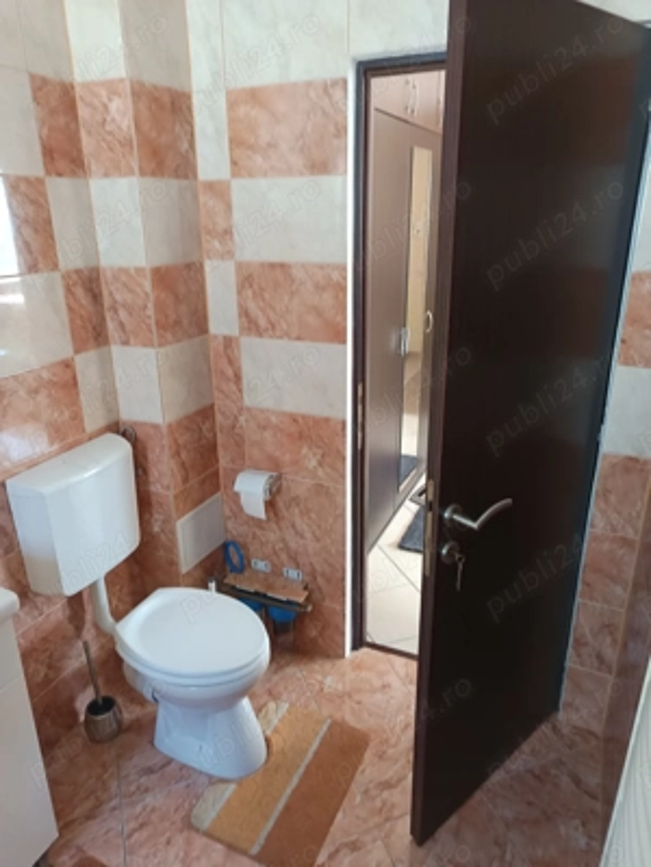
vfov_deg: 71.6
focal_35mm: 24
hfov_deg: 56.8
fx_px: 602
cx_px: 326
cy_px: 434
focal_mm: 5.31
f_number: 1.7
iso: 944
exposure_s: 1/25
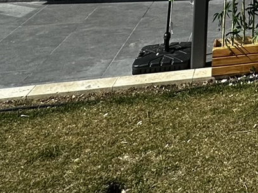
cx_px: 407
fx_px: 529
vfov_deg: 15.7
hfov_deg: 21.8
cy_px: -207
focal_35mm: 71
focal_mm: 2.22
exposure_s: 1/1595
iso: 40
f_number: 2.2
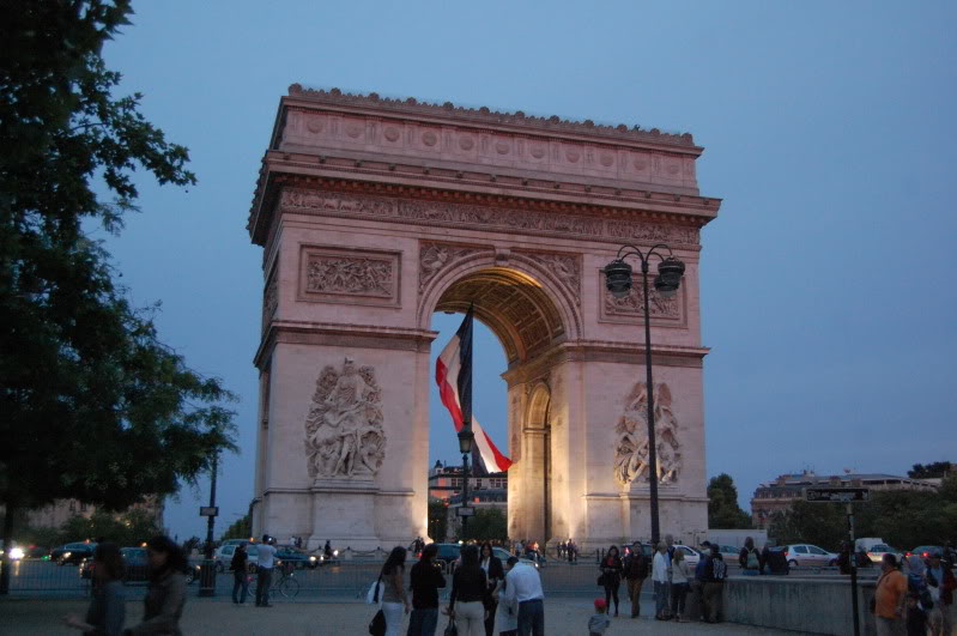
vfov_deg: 34.1
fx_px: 1036
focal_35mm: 39
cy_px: 318
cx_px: 478
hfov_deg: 49.6
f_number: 4.2
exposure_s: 1/60
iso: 1600
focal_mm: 26
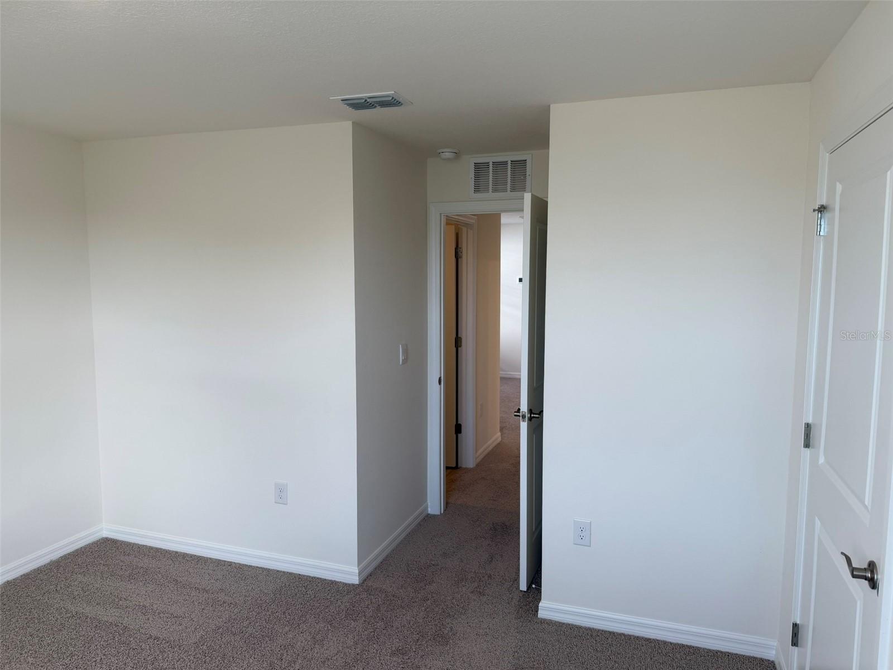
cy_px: 335
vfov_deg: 56.8
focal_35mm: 24
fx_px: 619
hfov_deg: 71.6
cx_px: 446
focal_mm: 6.76
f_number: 1.78
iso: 80
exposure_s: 1/172
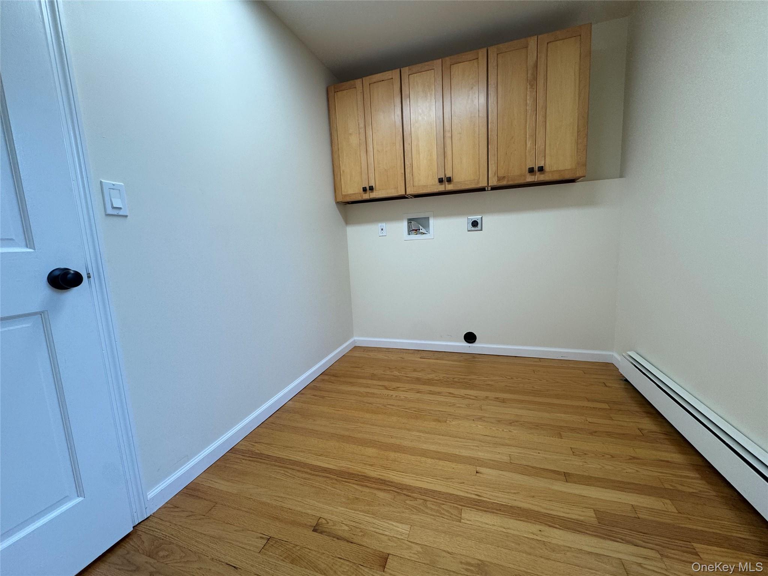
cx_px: 384
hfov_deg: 102.1
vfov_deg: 85.7
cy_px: 288
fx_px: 311
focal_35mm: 14
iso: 100
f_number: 2.2
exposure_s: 1/120
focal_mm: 2.22
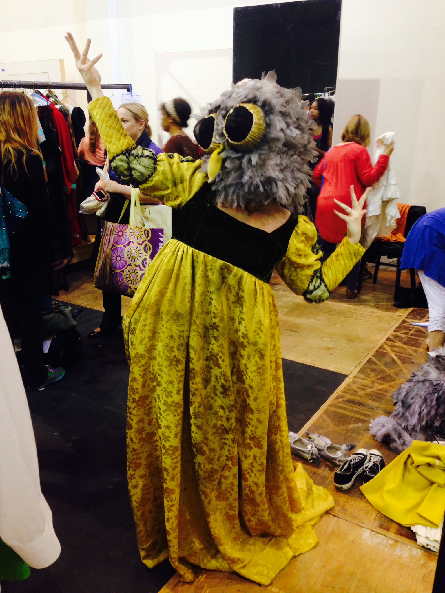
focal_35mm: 33
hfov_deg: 42.9
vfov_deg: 55.4
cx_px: 222
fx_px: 566
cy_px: 296
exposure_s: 1/20
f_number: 2.4
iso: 160
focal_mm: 4.12
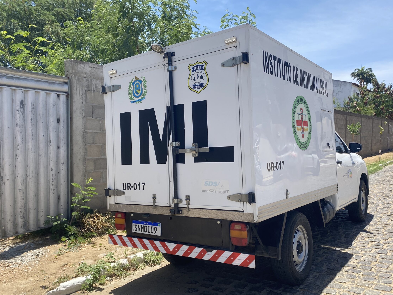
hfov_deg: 59.9
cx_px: 211
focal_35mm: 30
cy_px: 148
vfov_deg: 46.8
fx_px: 341
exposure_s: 1/2222
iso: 32
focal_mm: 4.25
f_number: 1.8
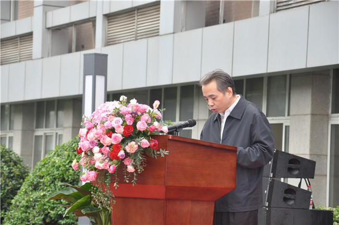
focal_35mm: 158
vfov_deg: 8.7
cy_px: 112
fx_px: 1481
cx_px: 170
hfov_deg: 13.1
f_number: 8
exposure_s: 1/200
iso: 1000
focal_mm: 105
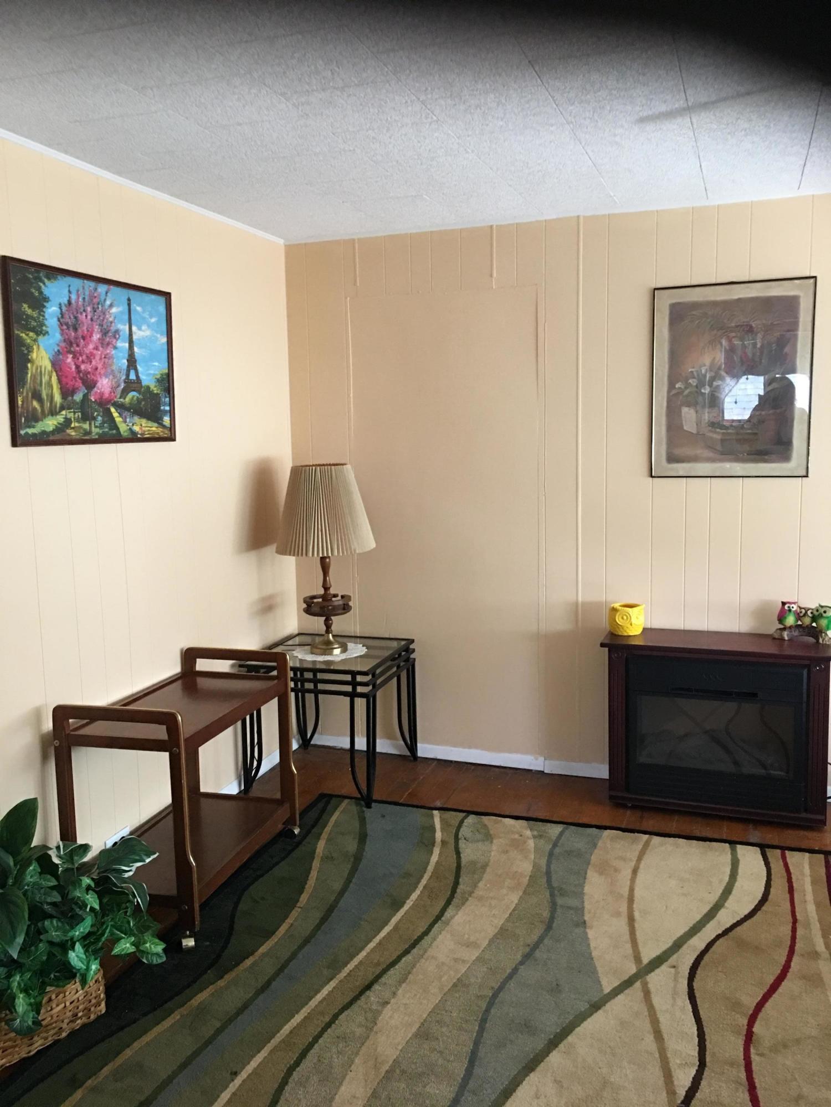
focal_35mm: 29
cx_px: 416
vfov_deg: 61.7
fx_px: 928
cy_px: 554
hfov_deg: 48.2
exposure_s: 1/15
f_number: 2.2
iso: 100
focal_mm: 4.15
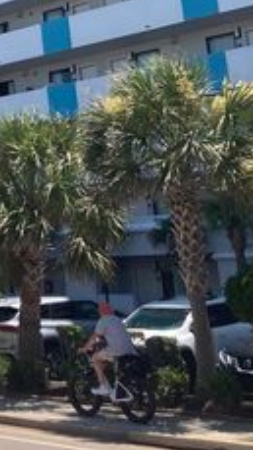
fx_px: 1060
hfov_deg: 12.2
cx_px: -233
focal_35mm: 89
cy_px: -82
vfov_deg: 22.2
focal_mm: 3.99
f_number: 1.8
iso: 20
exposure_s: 1/1473
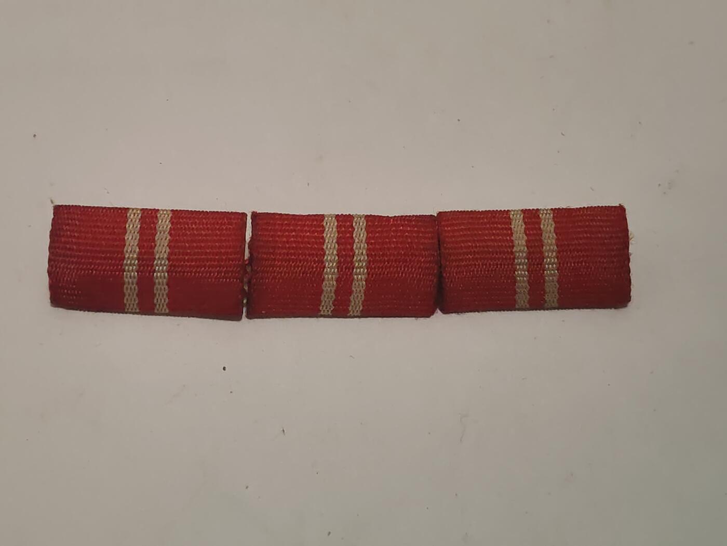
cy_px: 273
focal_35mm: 68
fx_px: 1428
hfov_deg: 28.6
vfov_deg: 21.6
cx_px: 364
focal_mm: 5.52
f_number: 1.95
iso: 800
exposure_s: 1/100
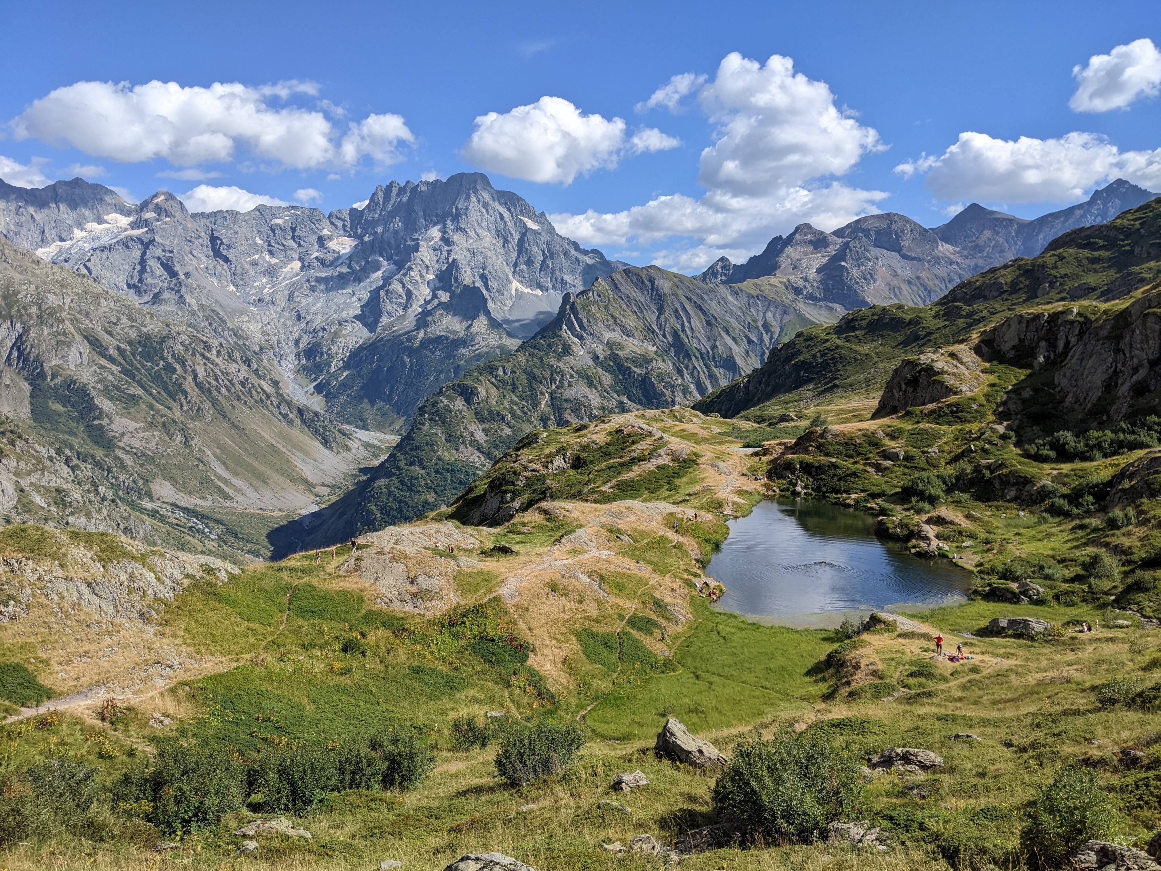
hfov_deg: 65.3
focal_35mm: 27
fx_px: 906
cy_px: 436
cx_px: 580
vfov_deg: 51.4
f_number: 1.8
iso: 44
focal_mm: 4.44
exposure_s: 1/3356
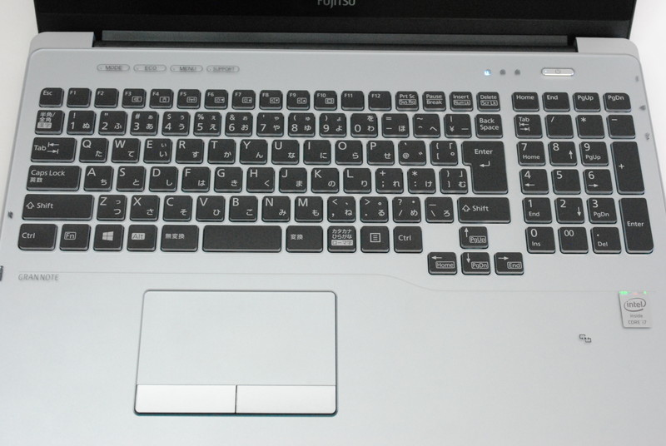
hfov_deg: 37.8
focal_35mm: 52
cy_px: 223
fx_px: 973
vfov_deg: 25.8
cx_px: 333
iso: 1600
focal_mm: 35
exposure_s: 1/40
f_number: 8
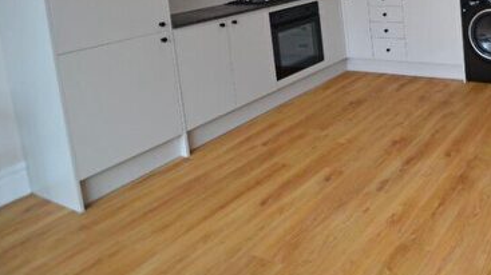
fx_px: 390
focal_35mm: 30
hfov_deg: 54.3
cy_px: -23
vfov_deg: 34.0
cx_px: 459
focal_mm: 10
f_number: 3.5
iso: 800
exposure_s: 1/60
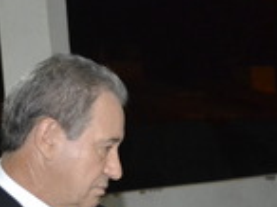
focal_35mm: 196
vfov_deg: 7.5
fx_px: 1566
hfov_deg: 9.9
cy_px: 291
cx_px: 379
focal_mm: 40
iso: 3200
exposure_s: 1/60
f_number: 4.5
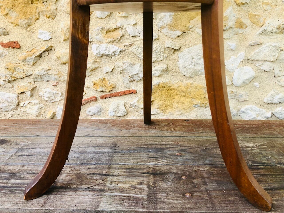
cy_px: 106
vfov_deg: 49.7
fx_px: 230
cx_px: 142
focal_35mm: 28
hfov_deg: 63.4
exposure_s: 1/292
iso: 20
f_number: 1.8
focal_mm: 3.99
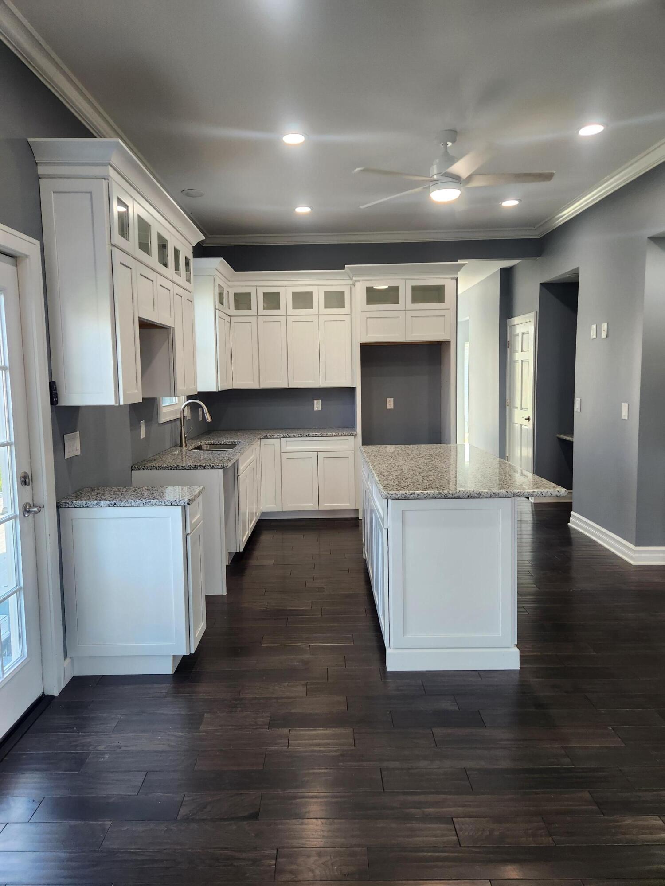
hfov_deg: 58.9
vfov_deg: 73.9
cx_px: 332
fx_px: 589
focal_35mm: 23
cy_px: 443
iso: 125
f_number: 1.8
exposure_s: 1/120
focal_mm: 5.4
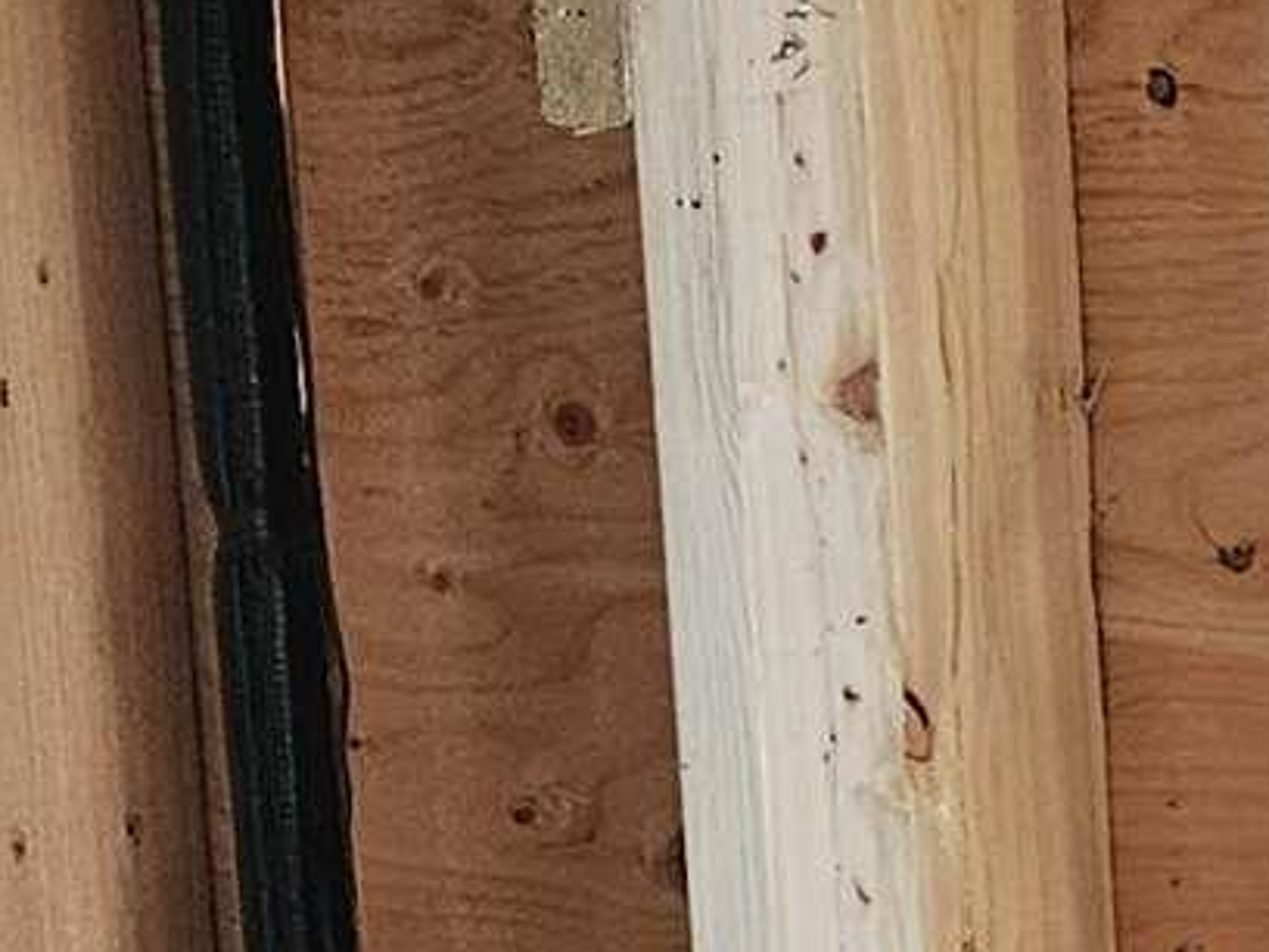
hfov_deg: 10.1
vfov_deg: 8.6
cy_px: 681
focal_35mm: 173
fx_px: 6342
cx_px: 2980
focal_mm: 5.4
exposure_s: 1/120
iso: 250
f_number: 1.8
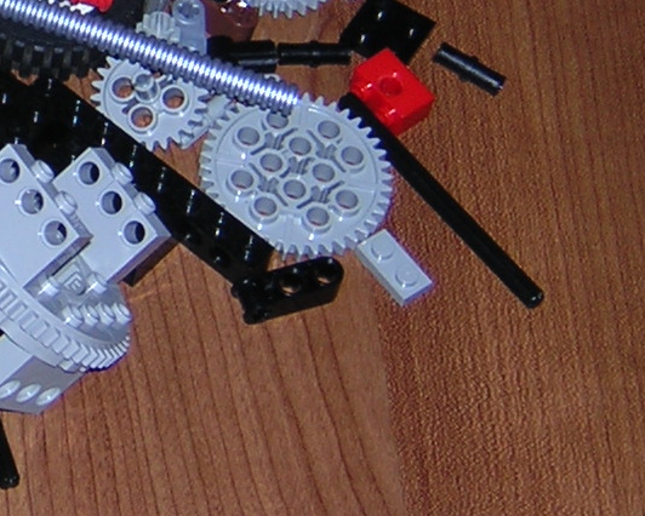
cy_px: -58
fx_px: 3476
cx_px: -215
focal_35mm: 182
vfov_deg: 8.4
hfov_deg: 10.4
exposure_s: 1/60.1
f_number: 3.4
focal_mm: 8.1
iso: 100
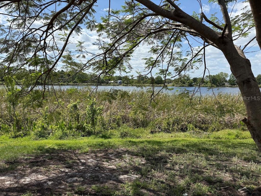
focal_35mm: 24
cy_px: 98
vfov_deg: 56.8
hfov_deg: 71.6
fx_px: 181
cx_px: 130
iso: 80
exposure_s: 1/4975
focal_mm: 6.76
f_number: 1.78
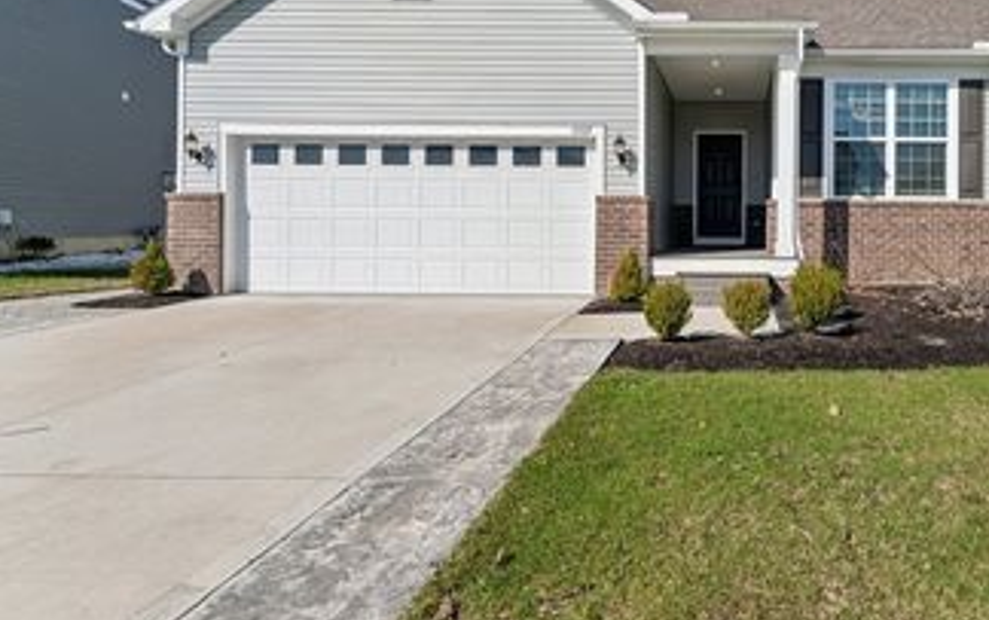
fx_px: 593
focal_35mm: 22
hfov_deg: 74.2
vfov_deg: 54.2
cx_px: 736
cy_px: 215
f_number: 8
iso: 200
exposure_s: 1/1000
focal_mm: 14
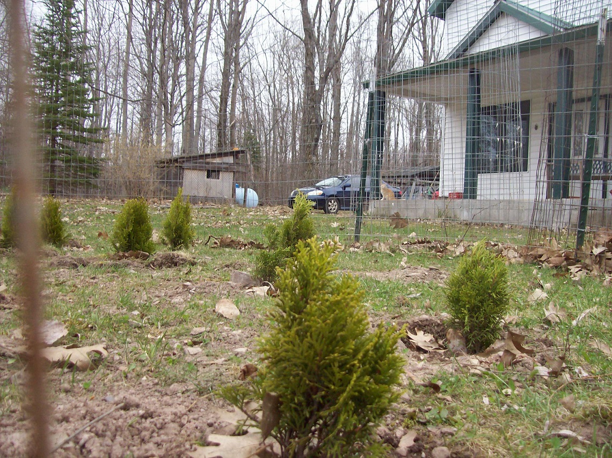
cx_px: 306
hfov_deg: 51.4
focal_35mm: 36
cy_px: 229
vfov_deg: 39.6
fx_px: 636
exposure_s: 1/354
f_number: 2.7
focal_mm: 6
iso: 80
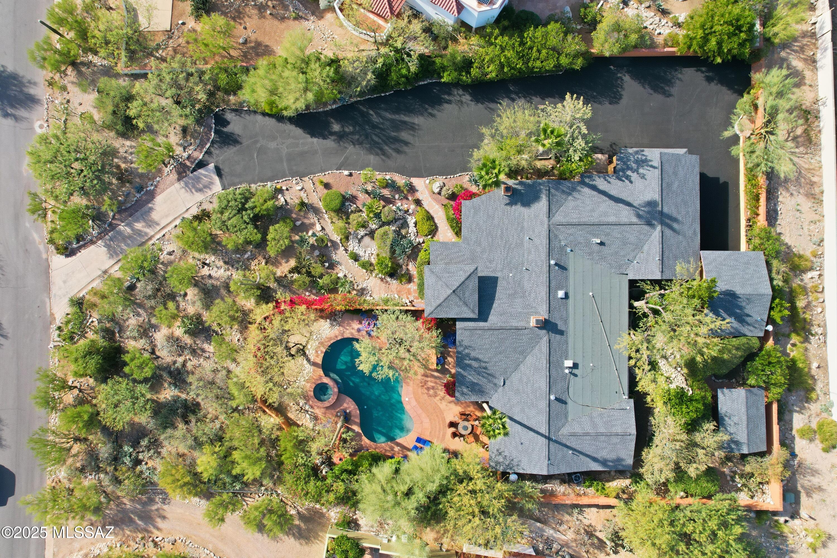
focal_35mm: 22
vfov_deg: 57.2
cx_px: 418
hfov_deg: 78.6
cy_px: 279
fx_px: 511
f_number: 2.8
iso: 140
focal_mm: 8.4
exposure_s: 1/800
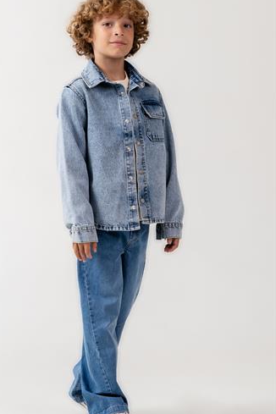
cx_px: 110
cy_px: 211
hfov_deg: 12.7
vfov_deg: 18.9
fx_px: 1242
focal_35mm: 108
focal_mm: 88
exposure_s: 1/125
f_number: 7.1
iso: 160
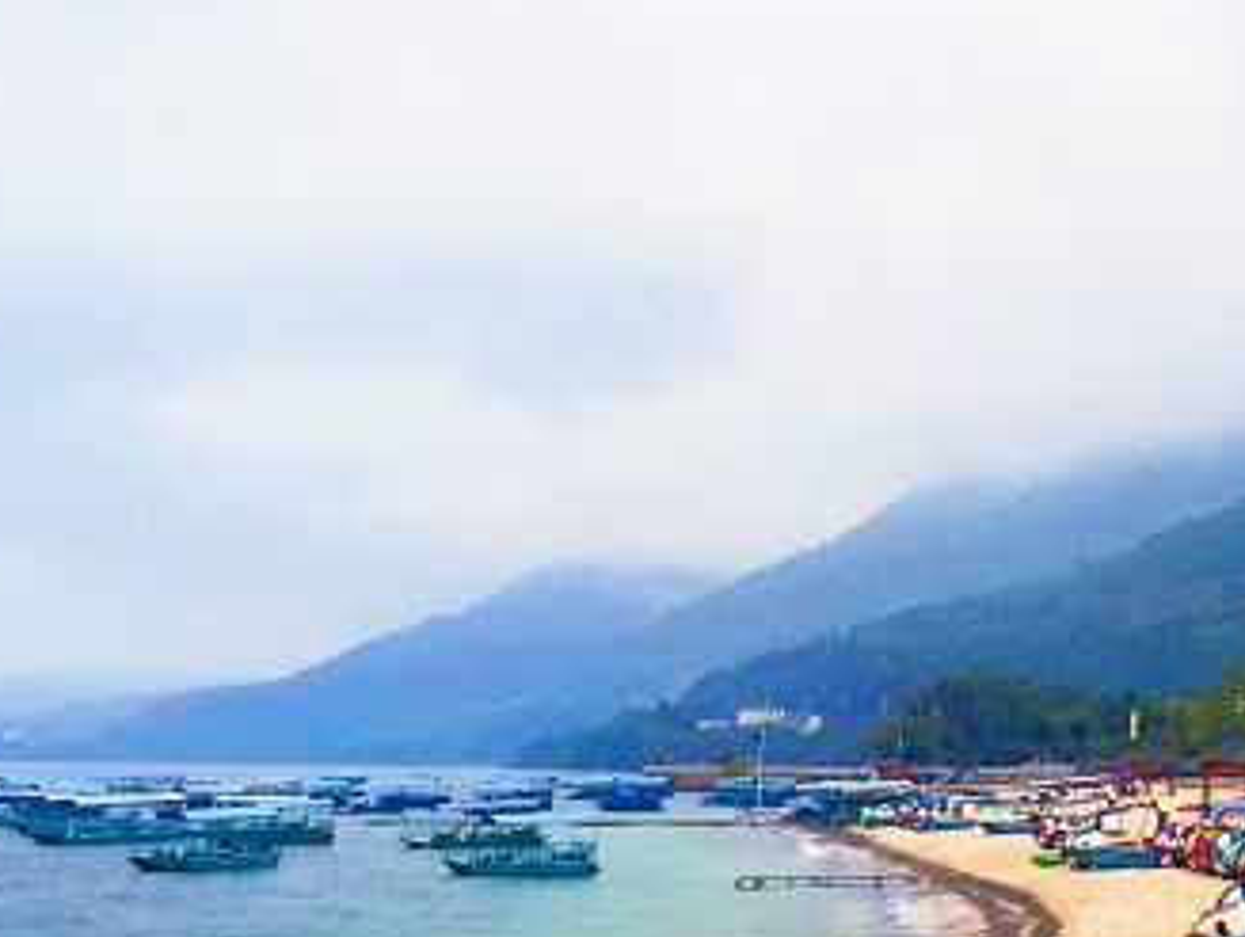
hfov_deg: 29.7
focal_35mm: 62
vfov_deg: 23.7
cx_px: 1154
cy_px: 497
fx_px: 2232
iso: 32
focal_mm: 4.15
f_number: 2.2
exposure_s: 1/243
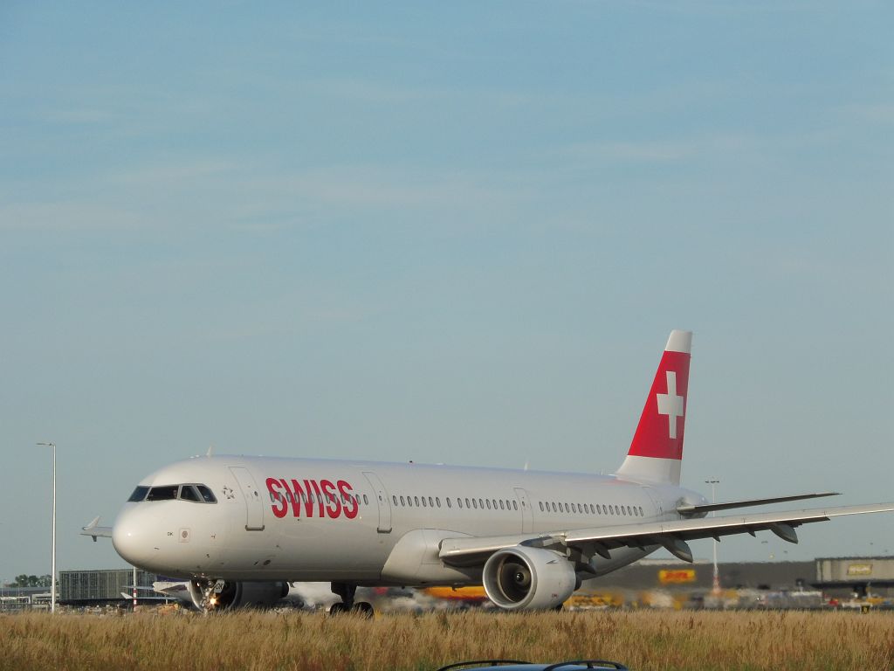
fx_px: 5139
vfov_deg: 7.5
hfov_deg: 9.9
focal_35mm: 199
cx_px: 447
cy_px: 336
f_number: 7.1
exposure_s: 1/500
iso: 100
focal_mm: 35.6
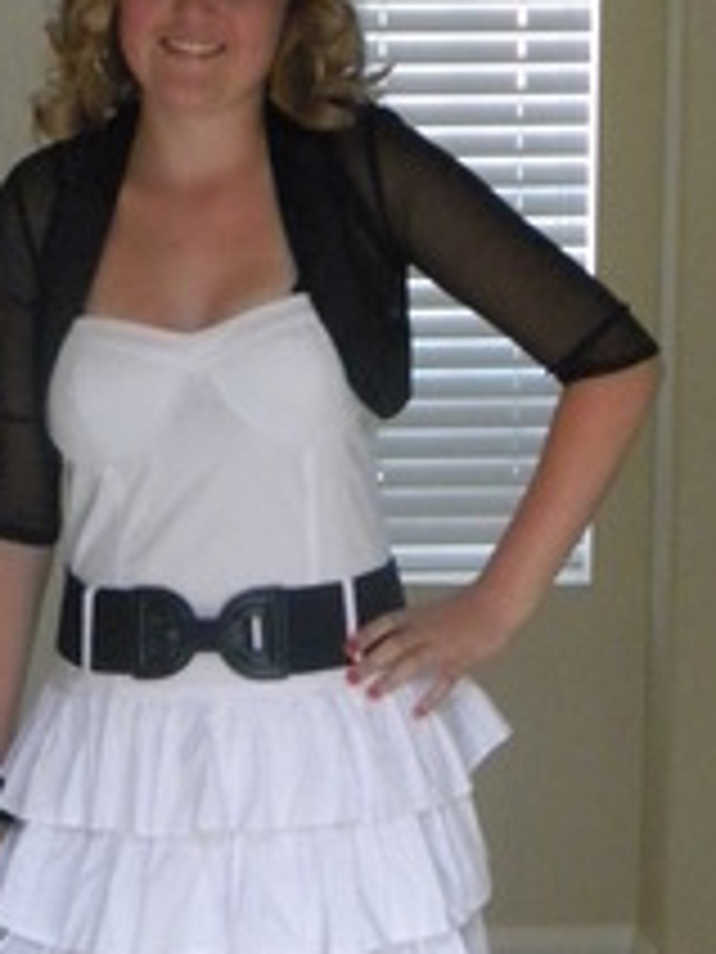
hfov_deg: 9.8
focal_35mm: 152
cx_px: 207
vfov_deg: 12.9
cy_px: 788
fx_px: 4192
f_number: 4.3
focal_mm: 12.2
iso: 800
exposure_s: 1/97.4
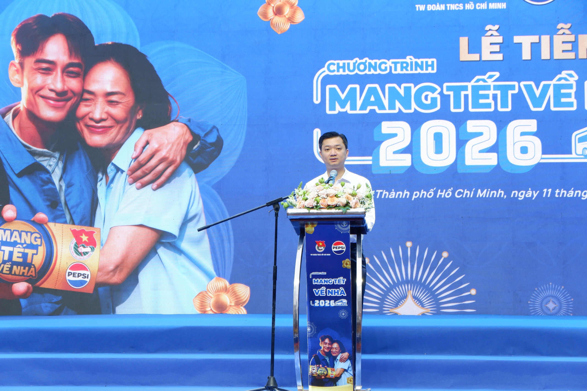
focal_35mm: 75
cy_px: 196
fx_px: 1223
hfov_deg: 27.0
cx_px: 294
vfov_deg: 18.2
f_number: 5.6
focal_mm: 50
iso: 640
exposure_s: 1/105
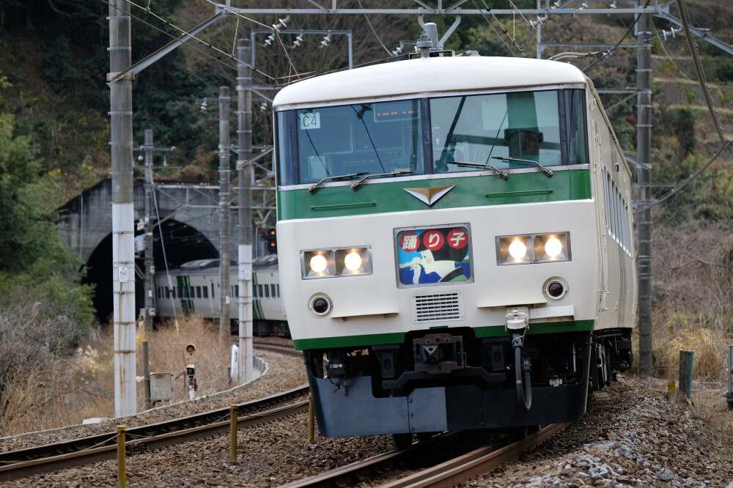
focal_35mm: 147
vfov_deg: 9.3
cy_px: 244
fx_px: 2992
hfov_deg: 14.0
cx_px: 366
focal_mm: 98.2
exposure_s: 1/800
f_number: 3.2
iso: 400
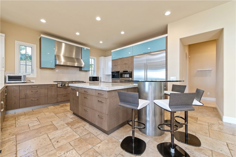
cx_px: 118
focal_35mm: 14
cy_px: 78
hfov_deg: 104.3
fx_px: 92
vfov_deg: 81.1
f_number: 4
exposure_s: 1/60
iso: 560
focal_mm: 14
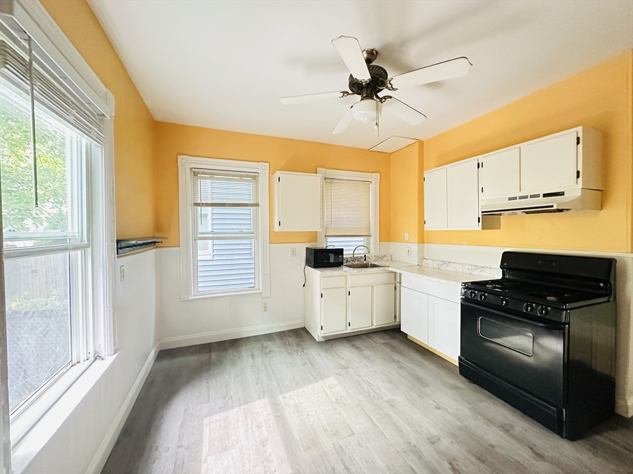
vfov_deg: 85.7
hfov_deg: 102.1
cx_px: 316
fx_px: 256
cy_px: 237
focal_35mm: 14
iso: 1250
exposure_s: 1/60
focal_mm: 2.22
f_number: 2.2
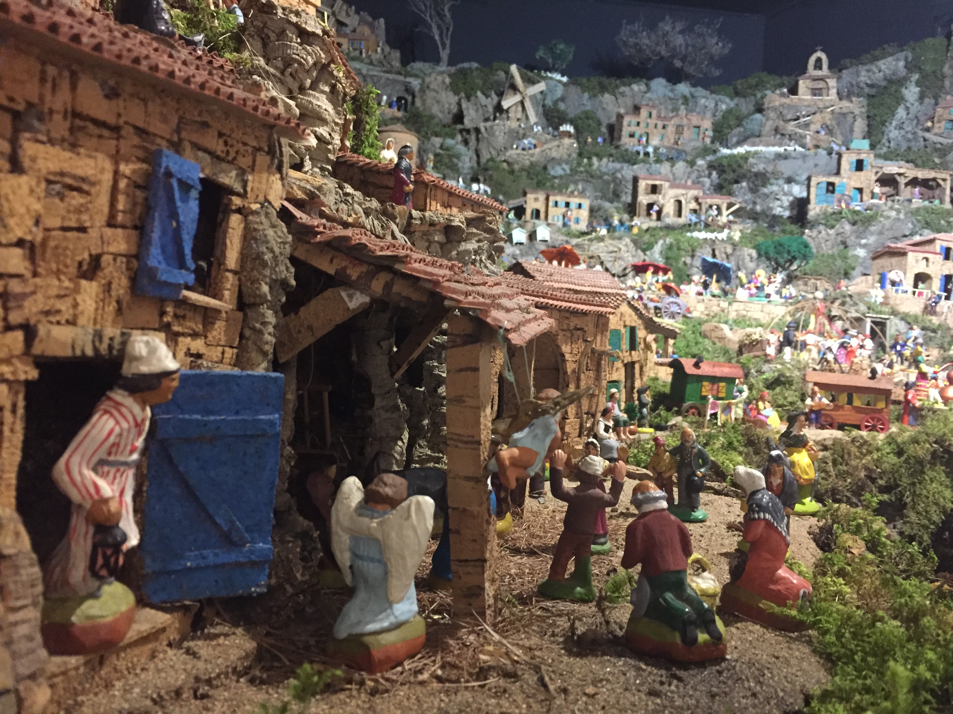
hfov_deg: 61.7
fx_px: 798
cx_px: 476
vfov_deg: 48.2
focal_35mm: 29
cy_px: 357
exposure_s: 1/17
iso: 320
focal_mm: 4.15
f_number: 2.2
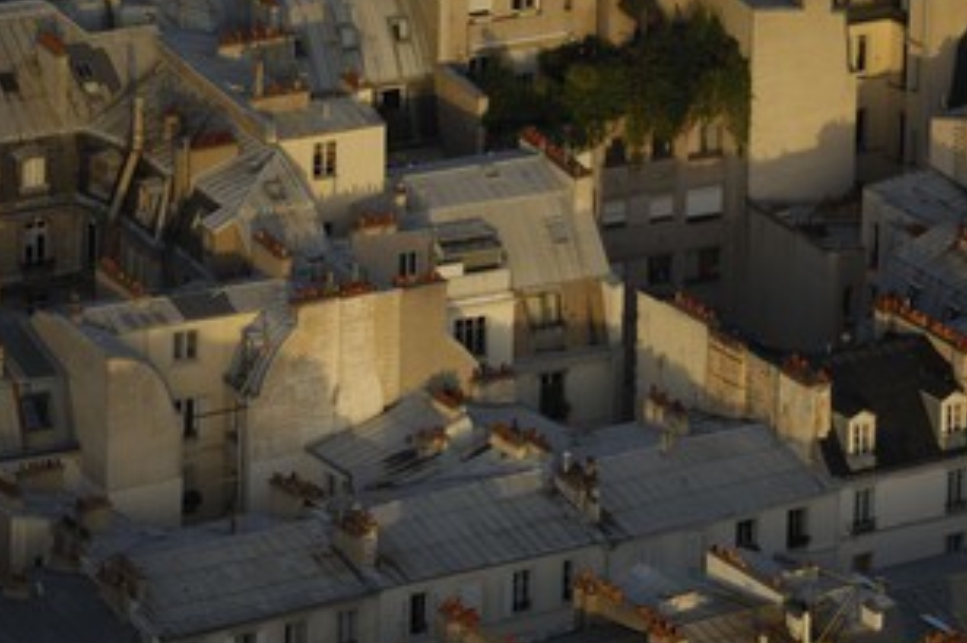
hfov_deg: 3.3
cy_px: 396
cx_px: 493
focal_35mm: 622
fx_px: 16698
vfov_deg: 2.2
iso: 100
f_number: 4
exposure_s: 1/400
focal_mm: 300
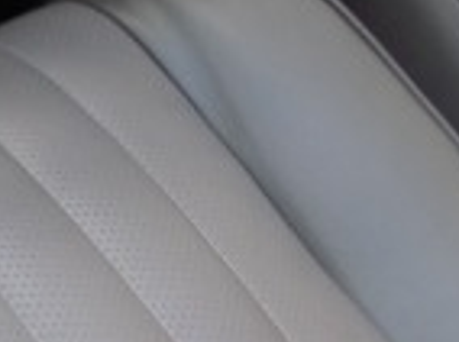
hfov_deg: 16.6
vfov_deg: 13.8
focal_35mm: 104
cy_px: -61
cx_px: -297
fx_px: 1377
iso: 80
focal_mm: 4
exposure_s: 1/125
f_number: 3.1
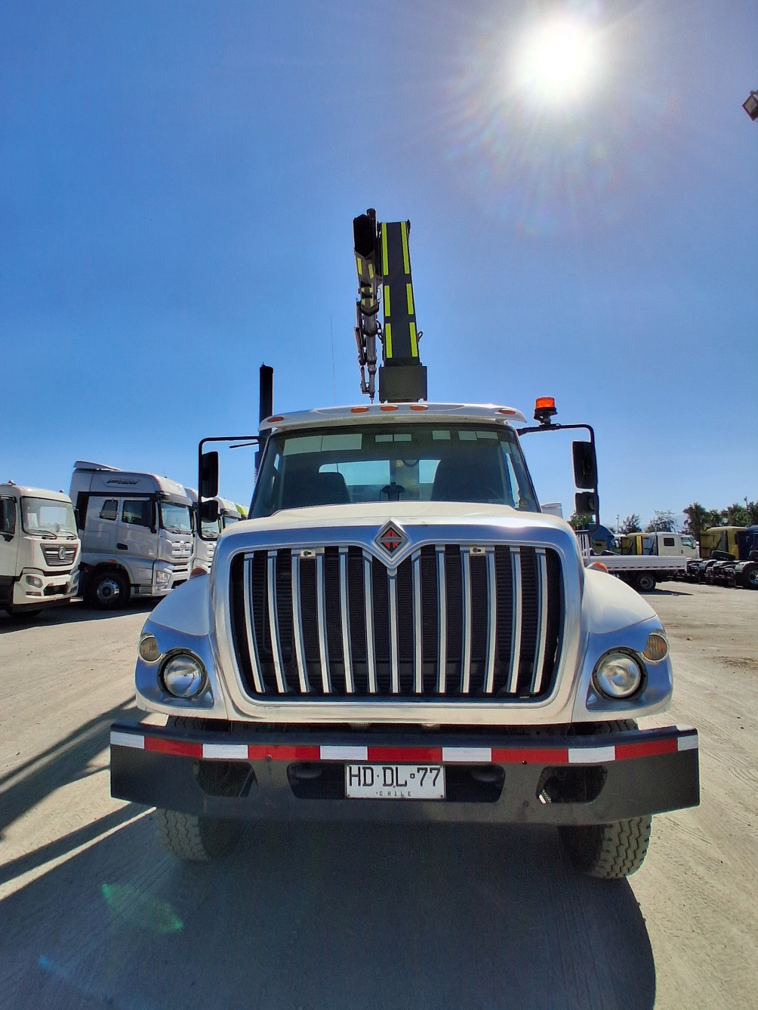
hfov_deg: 71.6
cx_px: 359
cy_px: 482
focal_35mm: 18
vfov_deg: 87.7
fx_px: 525
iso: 50
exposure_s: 1/4292
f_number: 2.2
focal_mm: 1.4
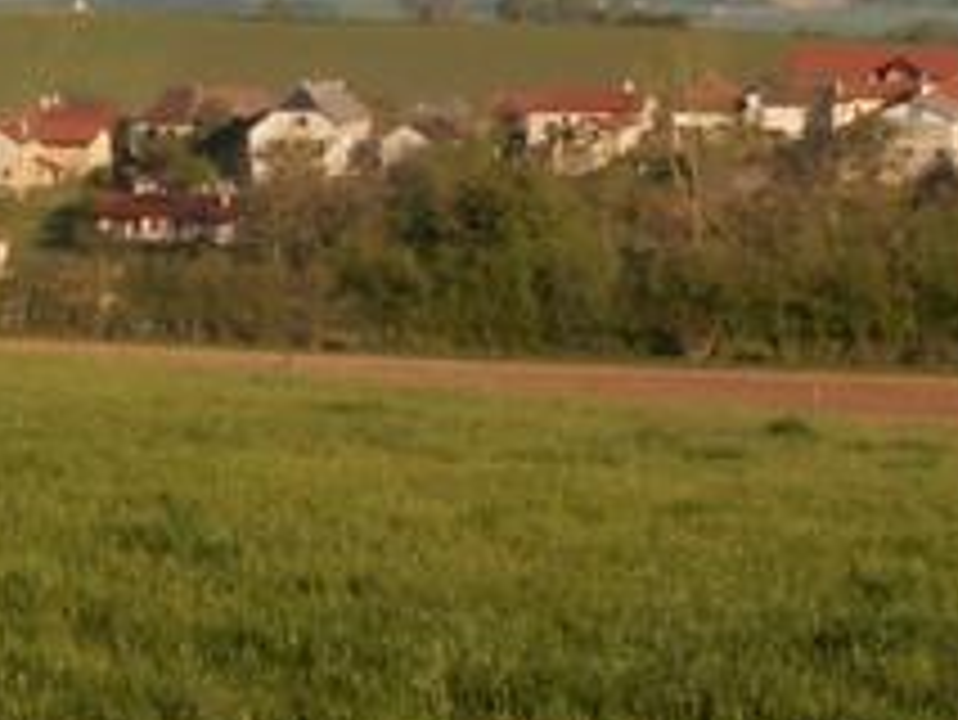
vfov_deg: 14.0
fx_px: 2908
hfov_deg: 18.7
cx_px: 310
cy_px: 140
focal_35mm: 105
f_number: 8
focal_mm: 5.86
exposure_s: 1/125
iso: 50
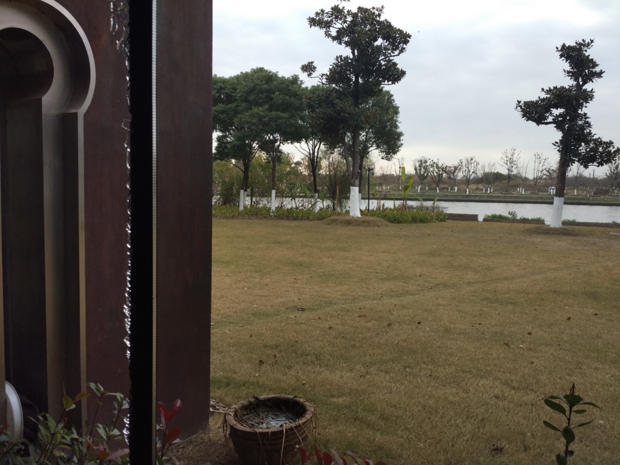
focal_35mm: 30
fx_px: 537
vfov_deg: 46.8
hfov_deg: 60.0
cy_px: 232
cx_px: 310
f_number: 2
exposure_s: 1/274
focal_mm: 4.12
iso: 100
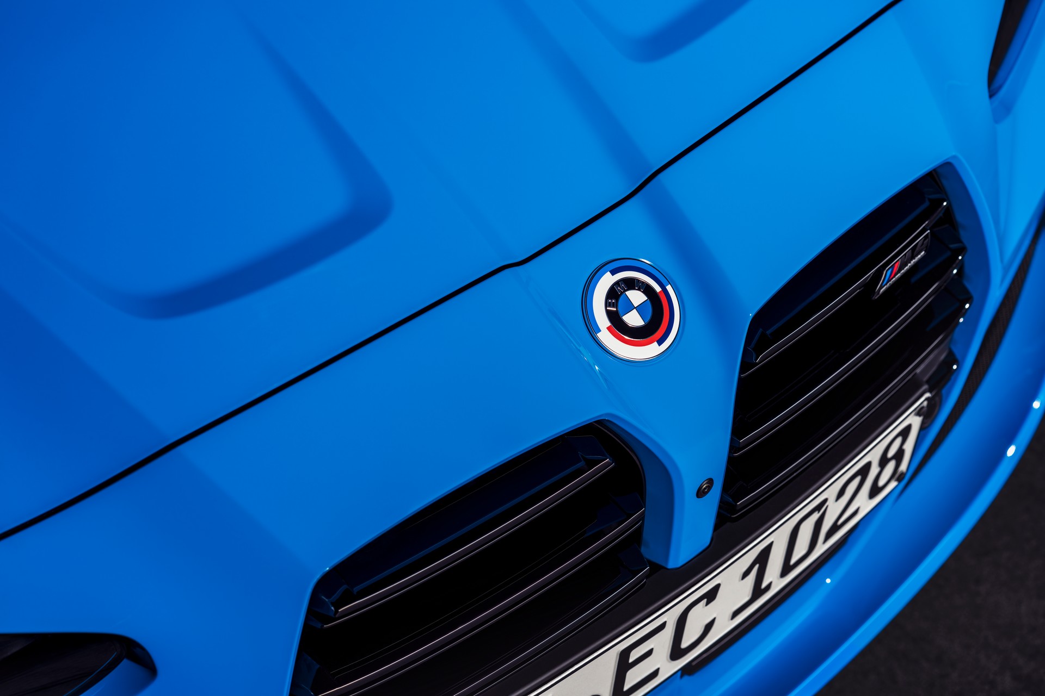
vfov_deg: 16.1
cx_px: 522
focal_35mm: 85
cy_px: 348
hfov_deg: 23.9
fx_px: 2467
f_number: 5
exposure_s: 1/10
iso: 50
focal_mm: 85
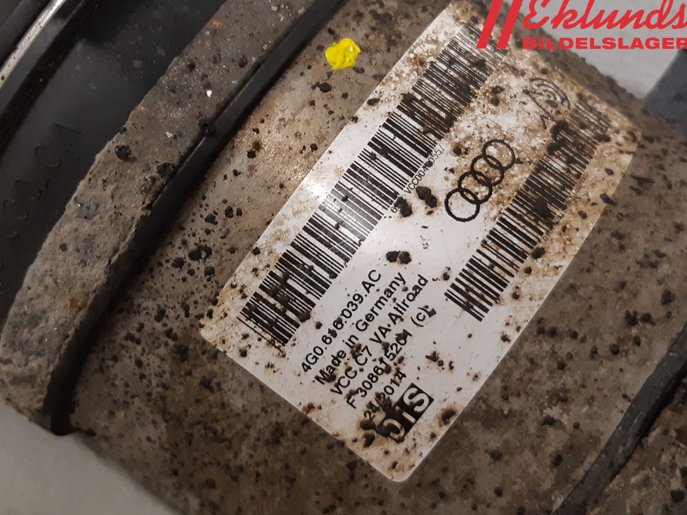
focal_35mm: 27
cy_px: 257
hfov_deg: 65.3
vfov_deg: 51.4
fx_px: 536
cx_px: 333
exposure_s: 1/50
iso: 200
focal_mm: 3.93
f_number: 1.7
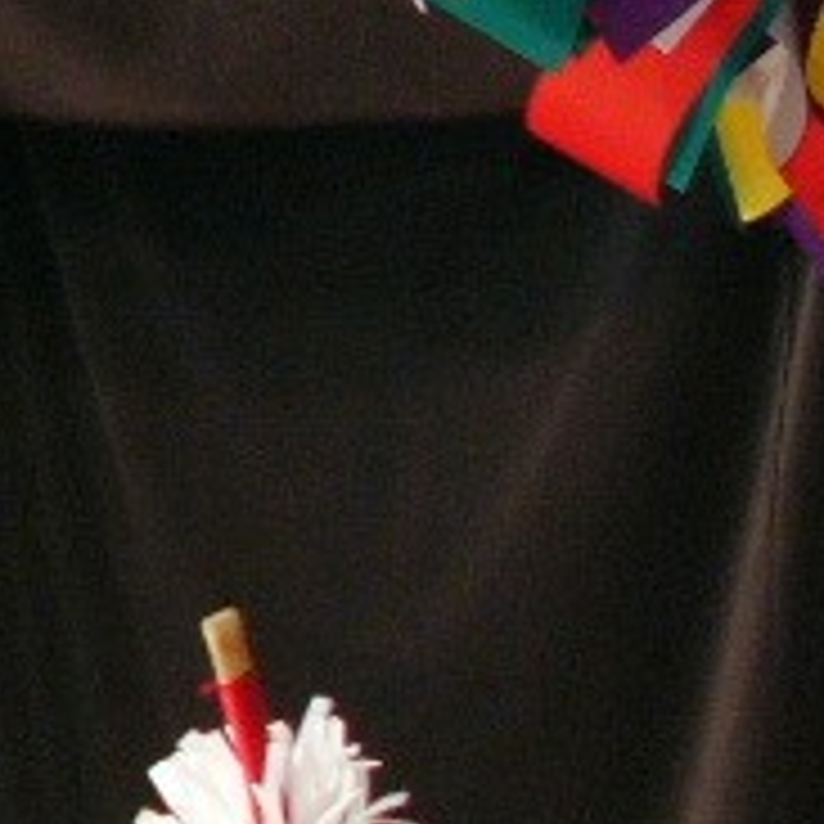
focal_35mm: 895
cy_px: 1011
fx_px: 24103
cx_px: 1270
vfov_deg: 2.0
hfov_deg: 2.0
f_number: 2.8
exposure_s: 1/60
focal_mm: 43.9
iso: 200
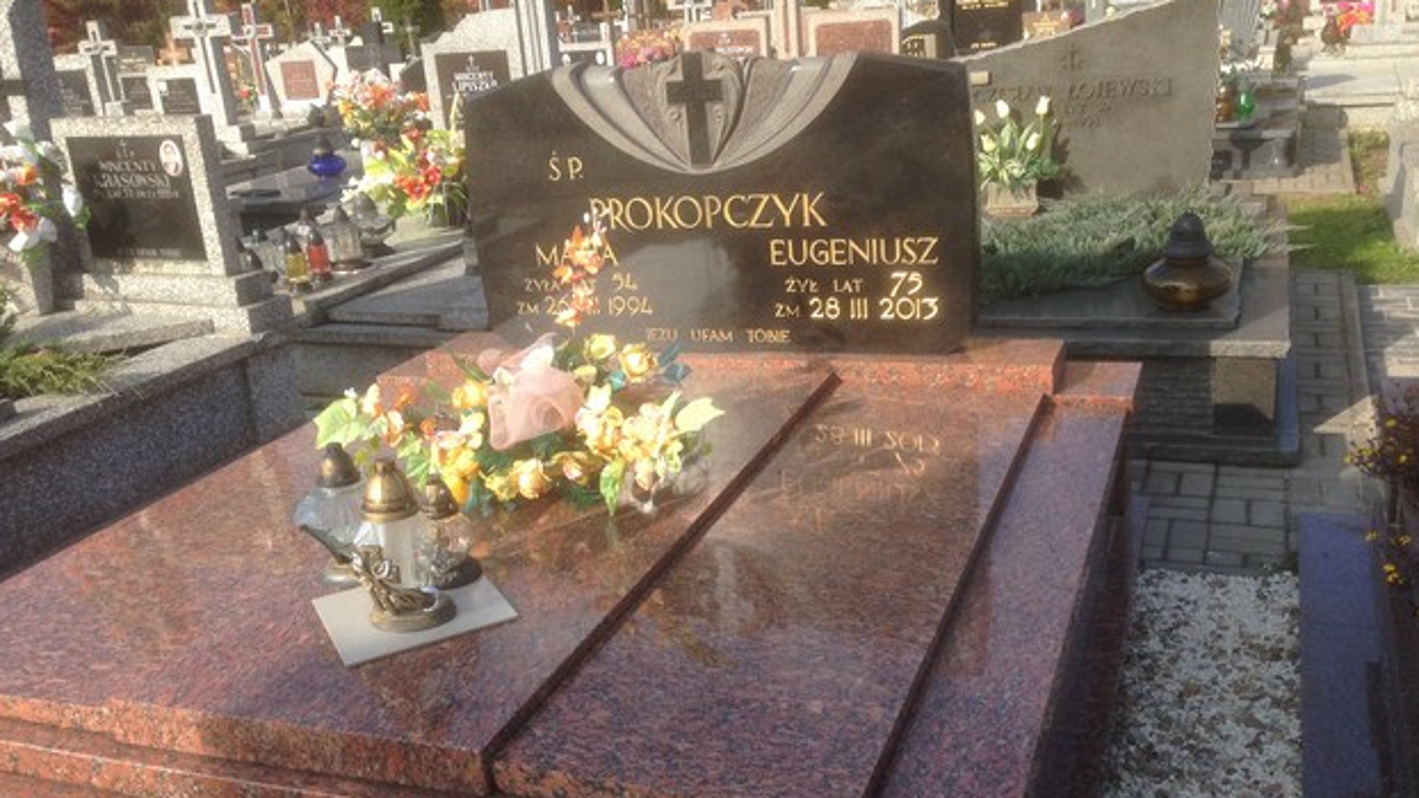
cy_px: 440
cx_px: 712
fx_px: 1392
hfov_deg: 54.0
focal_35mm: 37
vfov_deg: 32.0
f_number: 2.4
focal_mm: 4.12
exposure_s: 1/775
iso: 50
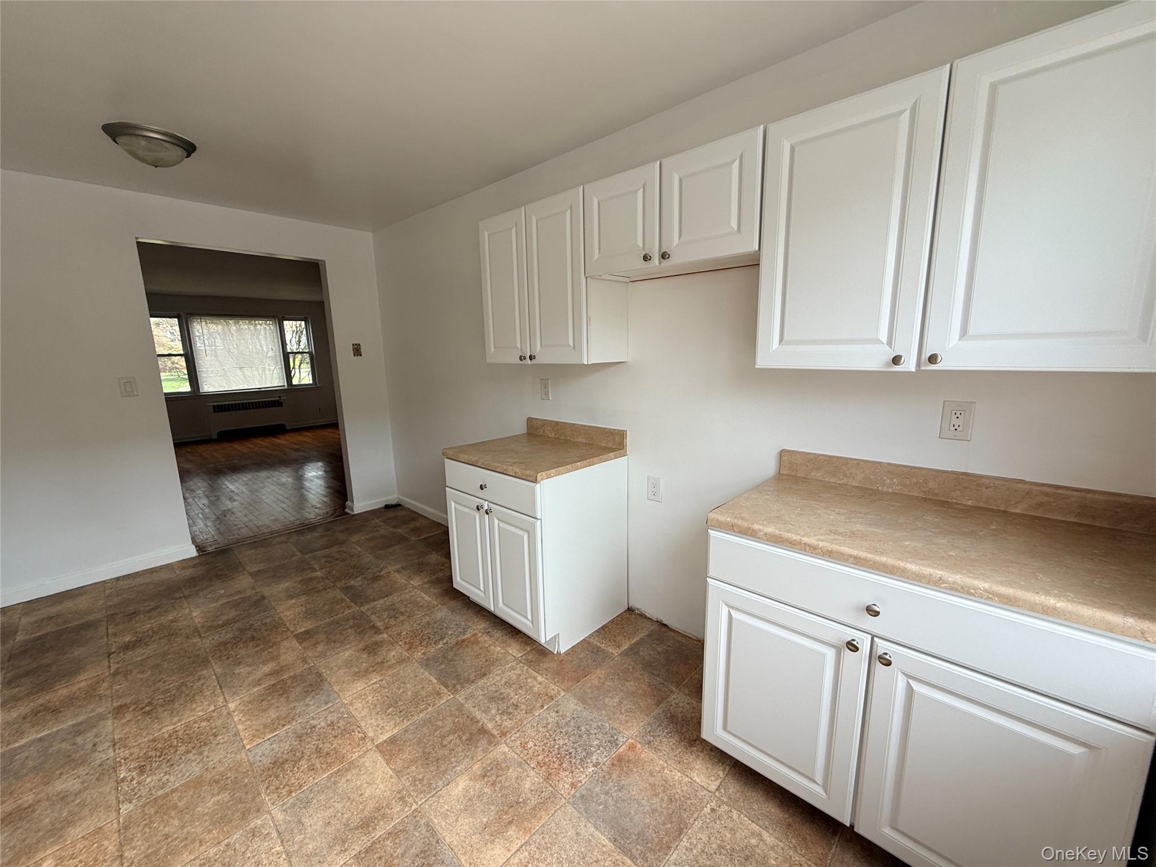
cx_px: 578
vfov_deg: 85.7
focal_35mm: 14
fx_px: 468
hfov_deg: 102.1
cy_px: 434
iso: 50
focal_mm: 2.22
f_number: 2.2
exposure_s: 1/144
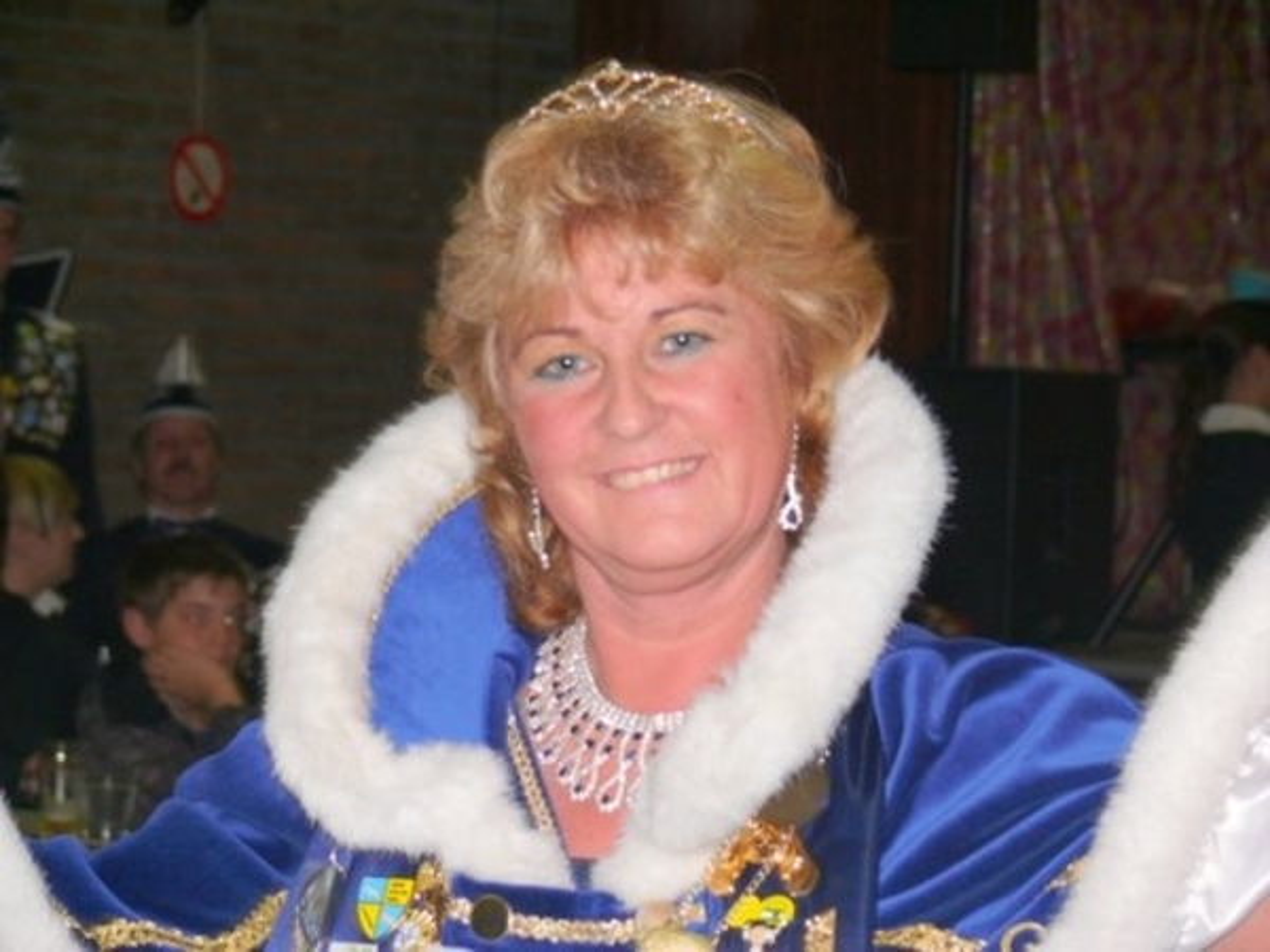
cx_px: 635
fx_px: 5503
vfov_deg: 9.9
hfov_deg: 13.2
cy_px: 476
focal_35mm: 150
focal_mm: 31.6
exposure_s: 1/60
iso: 100
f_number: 3.6
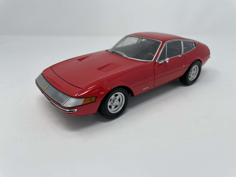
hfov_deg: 67.3
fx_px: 177
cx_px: 118
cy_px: 88
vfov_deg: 53.1
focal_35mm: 26
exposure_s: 1/404
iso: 32
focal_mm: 4.2
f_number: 1.6
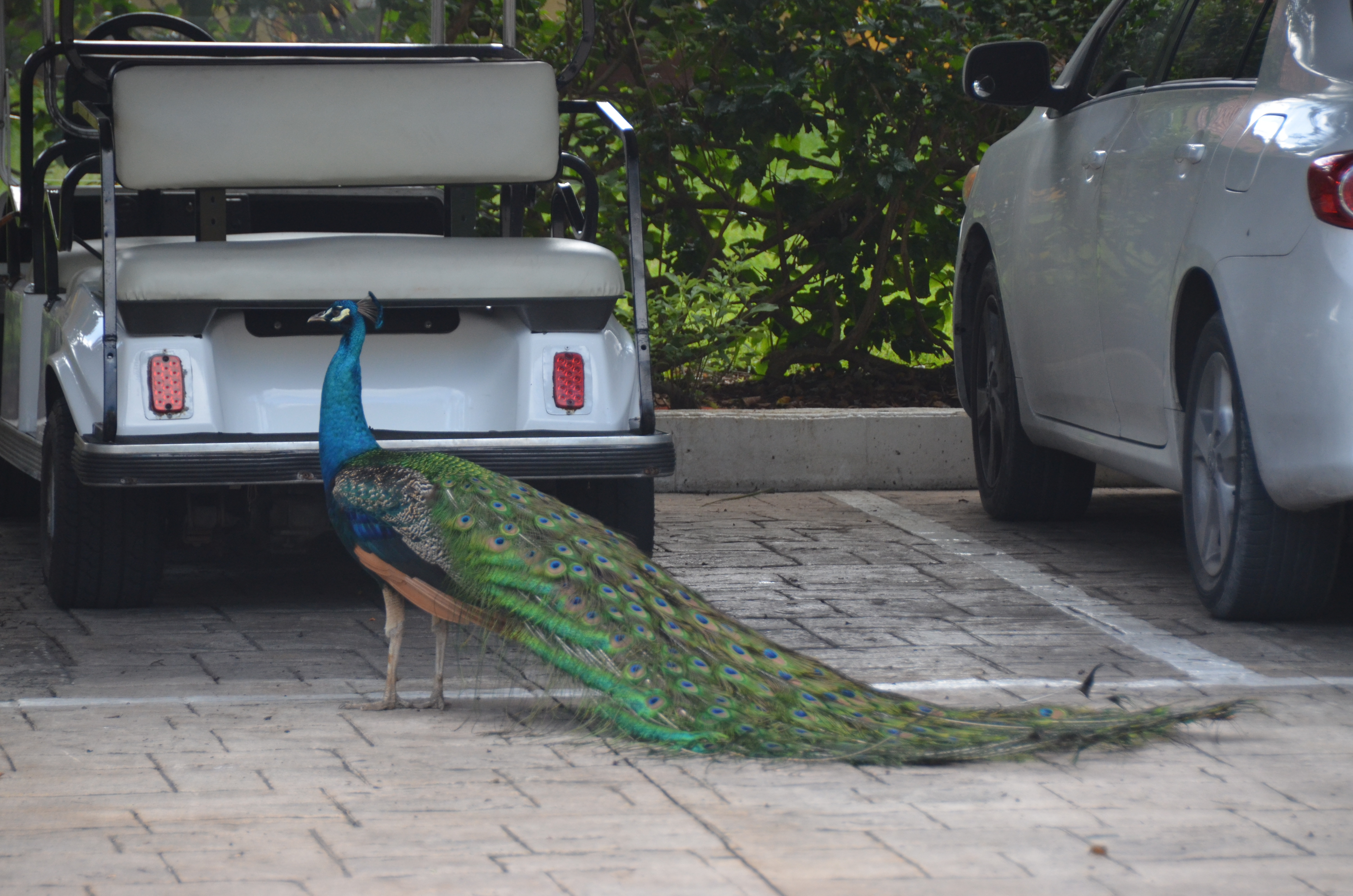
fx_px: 8439
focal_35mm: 225
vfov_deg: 6.1
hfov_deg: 9.2
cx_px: 676
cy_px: 448
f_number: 5.6
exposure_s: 1/640
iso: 800
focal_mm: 150
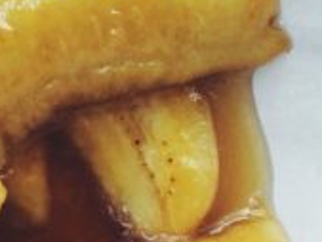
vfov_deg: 10.0
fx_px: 1387
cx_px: -137
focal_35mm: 149
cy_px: 95
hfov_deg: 12.7
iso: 50
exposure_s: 1/120
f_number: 2.2
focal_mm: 4.12
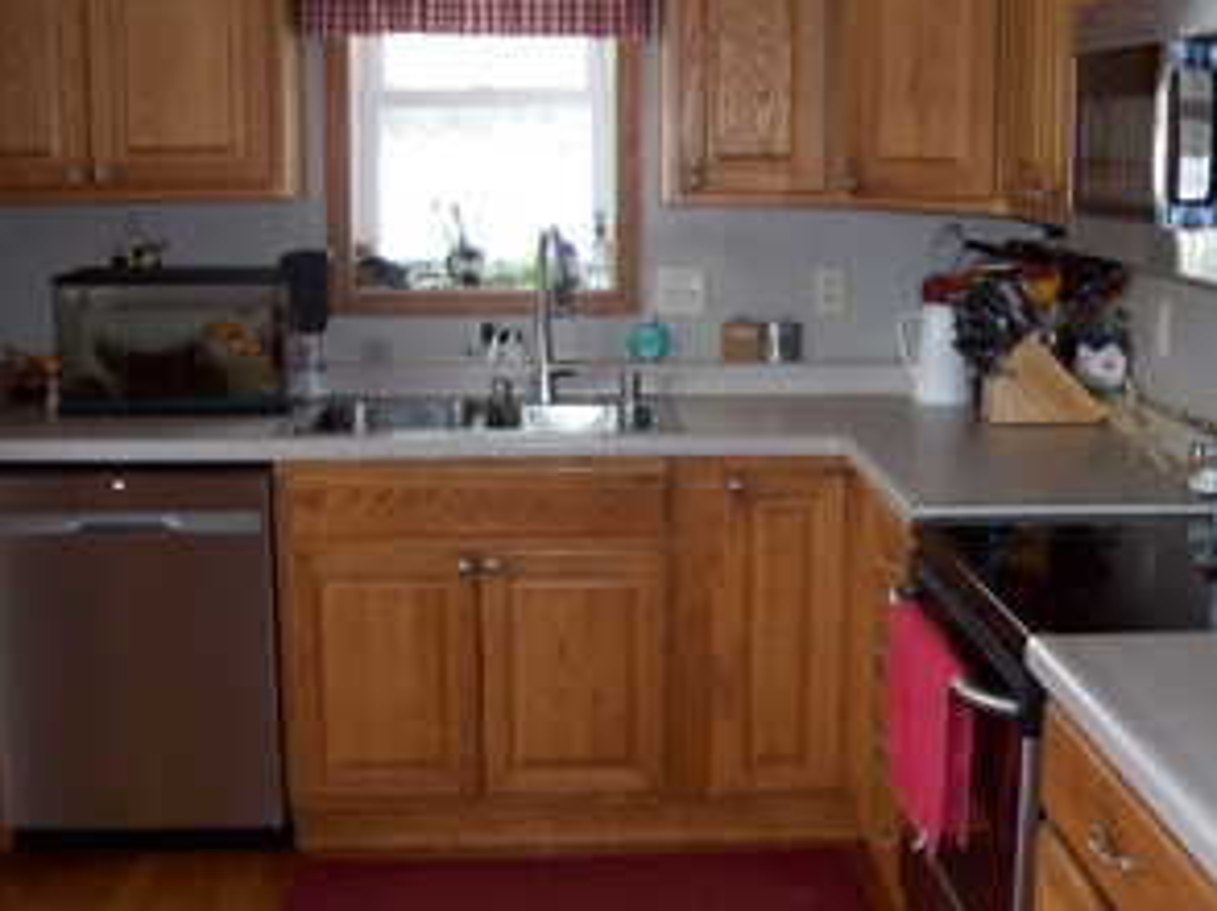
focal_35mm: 49
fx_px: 1721
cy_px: 381
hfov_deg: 38.7
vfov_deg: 29.6
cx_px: 758
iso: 80
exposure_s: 1/64
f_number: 2.7
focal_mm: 6
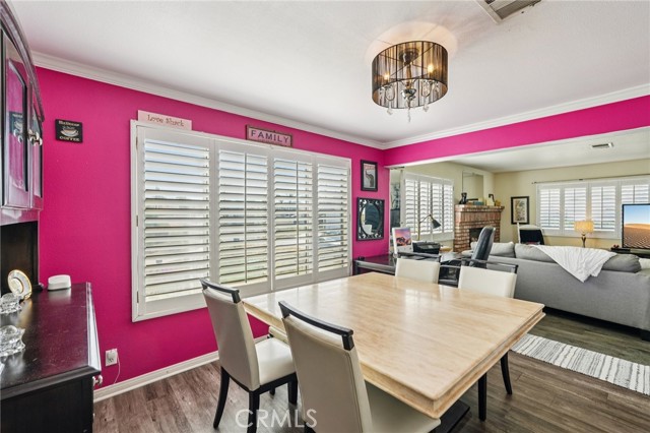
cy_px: 216
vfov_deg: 72.0
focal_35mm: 16
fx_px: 298
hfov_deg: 95.0
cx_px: 325
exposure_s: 1/125
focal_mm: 16.5
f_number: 6.7
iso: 400
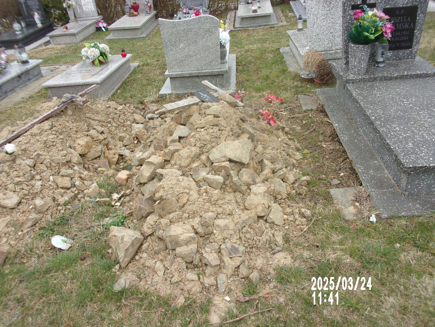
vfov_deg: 49.7
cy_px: 164
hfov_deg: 63.4
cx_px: 218
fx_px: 352
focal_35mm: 28
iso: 80
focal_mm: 5.1
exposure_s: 1/170
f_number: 3.9
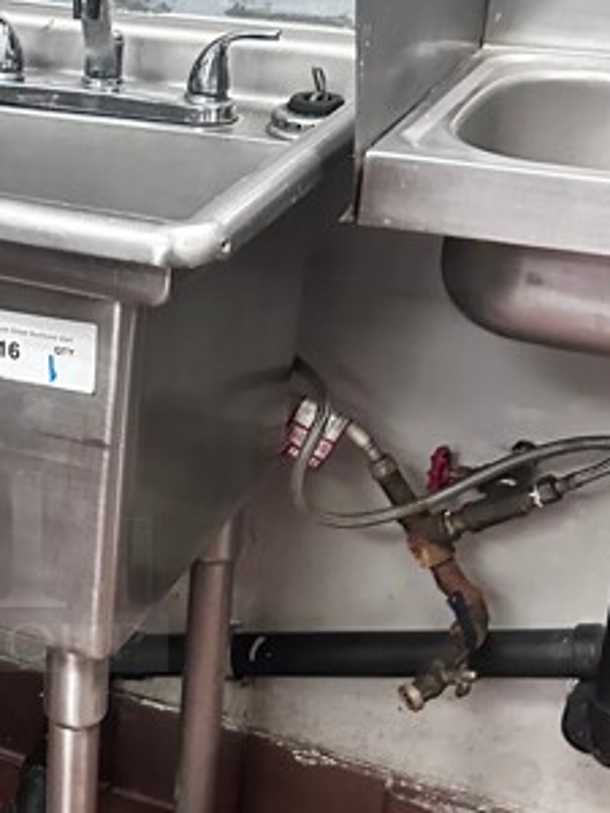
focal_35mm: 65
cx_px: -133
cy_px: 530
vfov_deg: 29.6
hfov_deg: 21.0
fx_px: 1527
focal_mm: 6.86
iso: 800
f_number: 1.78
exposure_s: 1/60
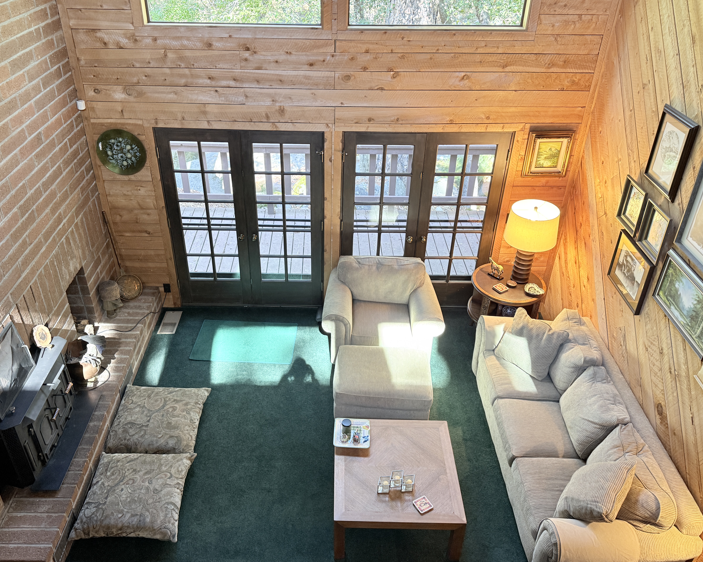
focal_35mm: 28
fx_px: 583
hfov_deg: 62.2
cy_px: 257
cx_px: 330
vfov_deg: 51.5
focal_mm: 6.76
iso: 250
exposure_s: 1/60
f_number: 1.78
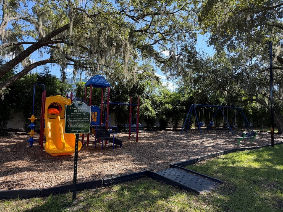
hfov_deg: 71.6
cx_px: 142
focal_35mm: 24
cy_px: 106
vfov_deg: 56.8
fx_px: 196
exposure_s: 1/1211
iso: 100
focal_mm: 6.76
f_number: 1.78
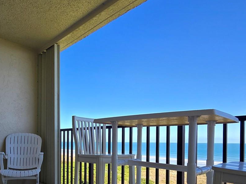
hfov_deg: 67.0
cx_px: 105
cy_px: 144
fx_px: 185
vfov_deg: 50.2
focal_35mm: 26
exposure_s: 1/1307
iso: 50
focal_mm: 2.2
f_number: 2.2
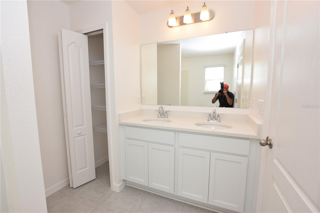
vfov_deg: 77.3
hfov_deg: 100.4
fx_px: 133
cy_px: 106
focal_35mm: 15
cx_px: 160
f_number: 5
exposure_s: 1/100
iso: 200
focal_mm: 10
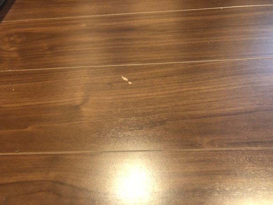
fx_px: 221
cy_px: 102
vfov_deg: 49.7
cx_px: 136
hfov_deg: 63.4
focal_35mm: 28
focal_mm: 3.99
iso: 100
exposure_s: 1/9
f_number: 1.8
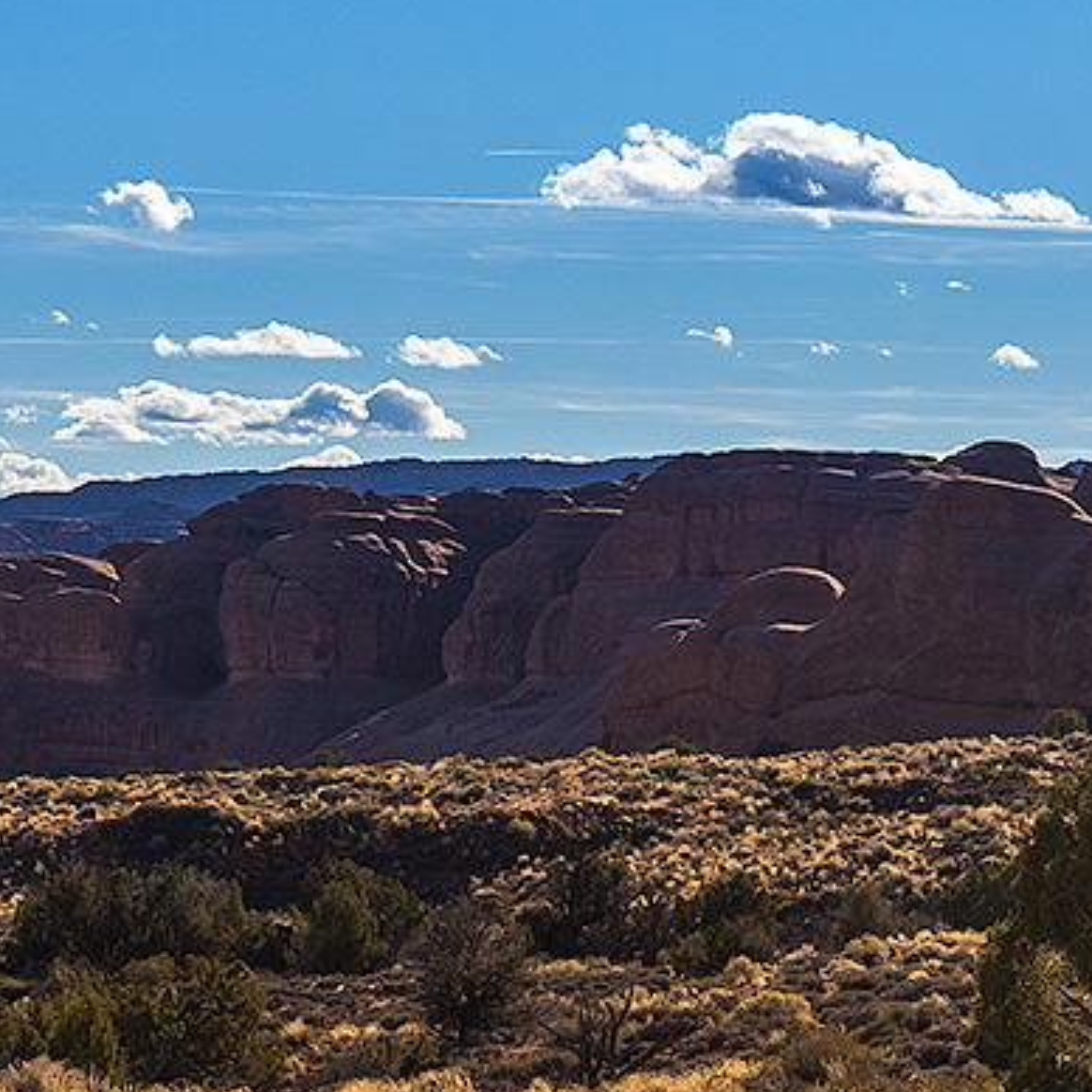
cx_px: -709
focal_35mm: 158
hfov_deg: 10.5
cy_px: 729
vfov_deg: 11.0
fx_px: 5639
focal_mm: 38
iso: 200
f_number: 10
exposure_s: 1/320
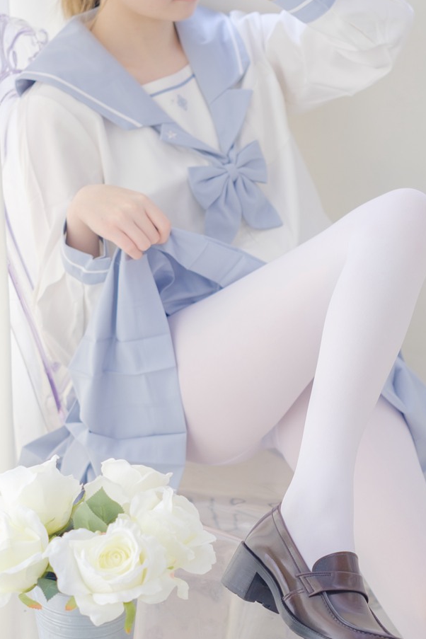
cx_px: 328
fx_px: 1917
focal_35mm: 108
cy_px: 468
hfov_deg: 12.6
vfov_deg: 18.8
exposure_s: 1/60
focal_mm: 33
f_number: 2
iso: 160
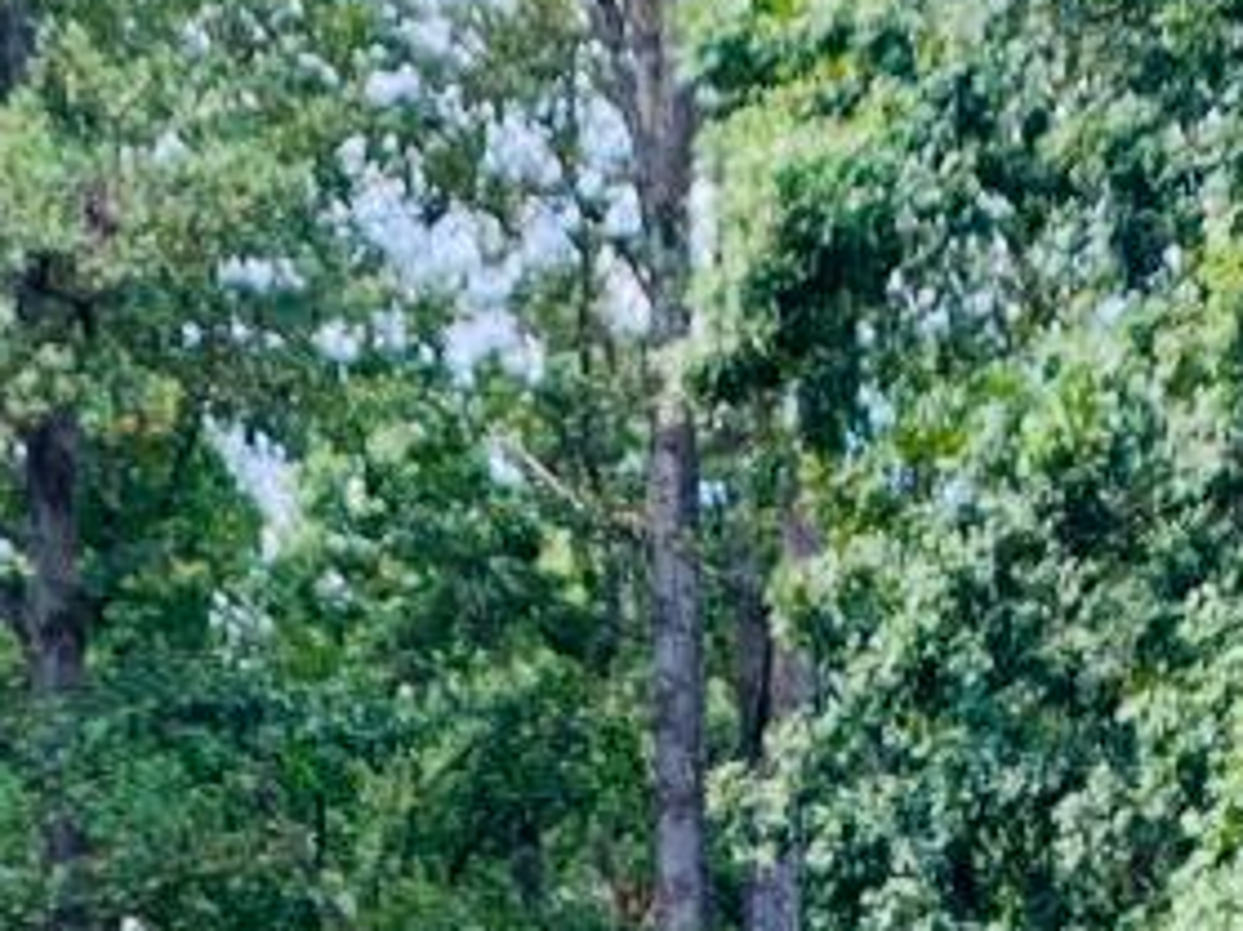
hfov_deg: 10.3
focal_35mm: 191
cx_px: 276
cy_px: 2428
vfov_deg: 7.2
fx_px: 6856
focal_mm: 4.25
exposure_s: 1/234
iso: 25
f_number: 1.8
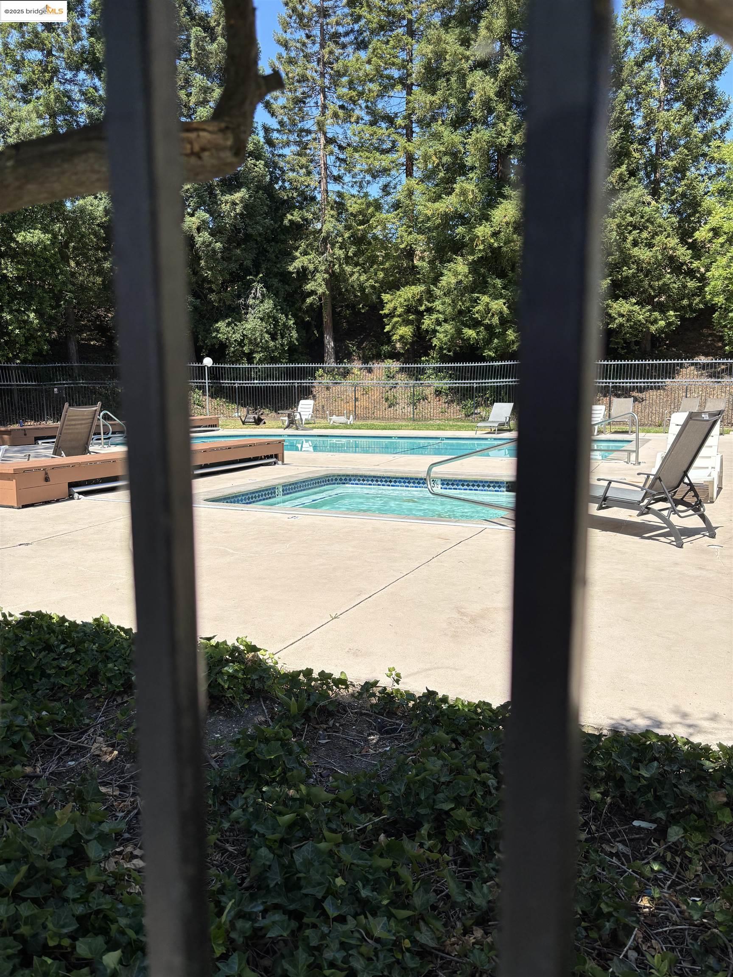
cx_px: 366
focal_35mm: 26
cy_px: 488
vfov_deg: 67.3
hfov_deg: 53.1
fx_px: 734
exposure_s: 1/3937
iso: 50
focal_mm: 5.96
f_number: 1.6
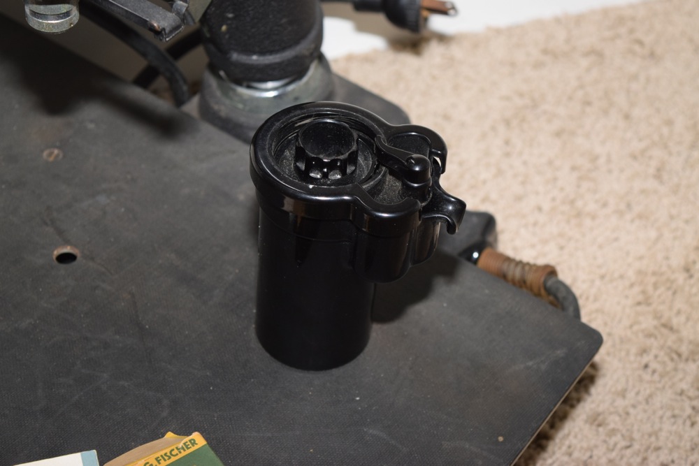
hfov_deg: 24.6
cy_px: 233
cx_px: 350
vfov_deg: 16.6
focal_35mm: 82
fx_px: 1602
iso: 720
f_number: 5.6
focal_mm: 55
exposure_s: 1/60
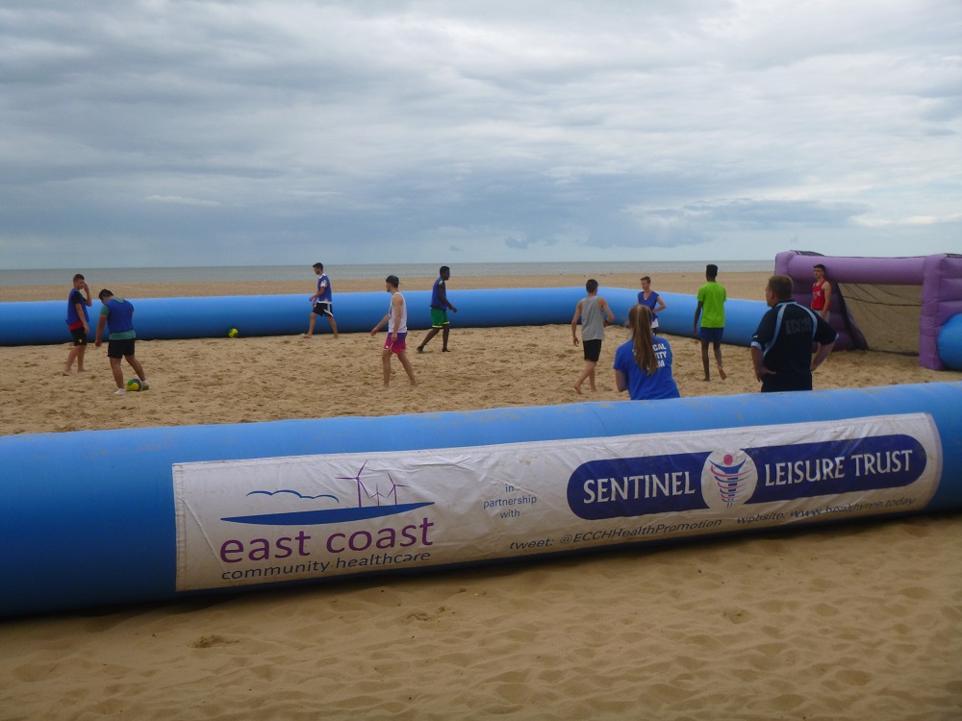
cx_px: 481
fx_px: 1056
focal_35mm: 38
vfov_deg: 37.7
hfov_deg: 49.0
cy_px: 360
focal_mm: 6.8
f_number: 4.5
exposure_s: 1/320
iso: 100
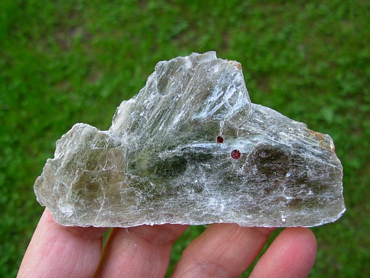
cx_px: 185
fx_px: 406
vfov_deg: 37.7
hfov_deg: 49.0
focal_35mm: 38
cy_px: 139
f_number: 2.9
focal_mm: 6.3
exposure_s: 1/136
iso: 50
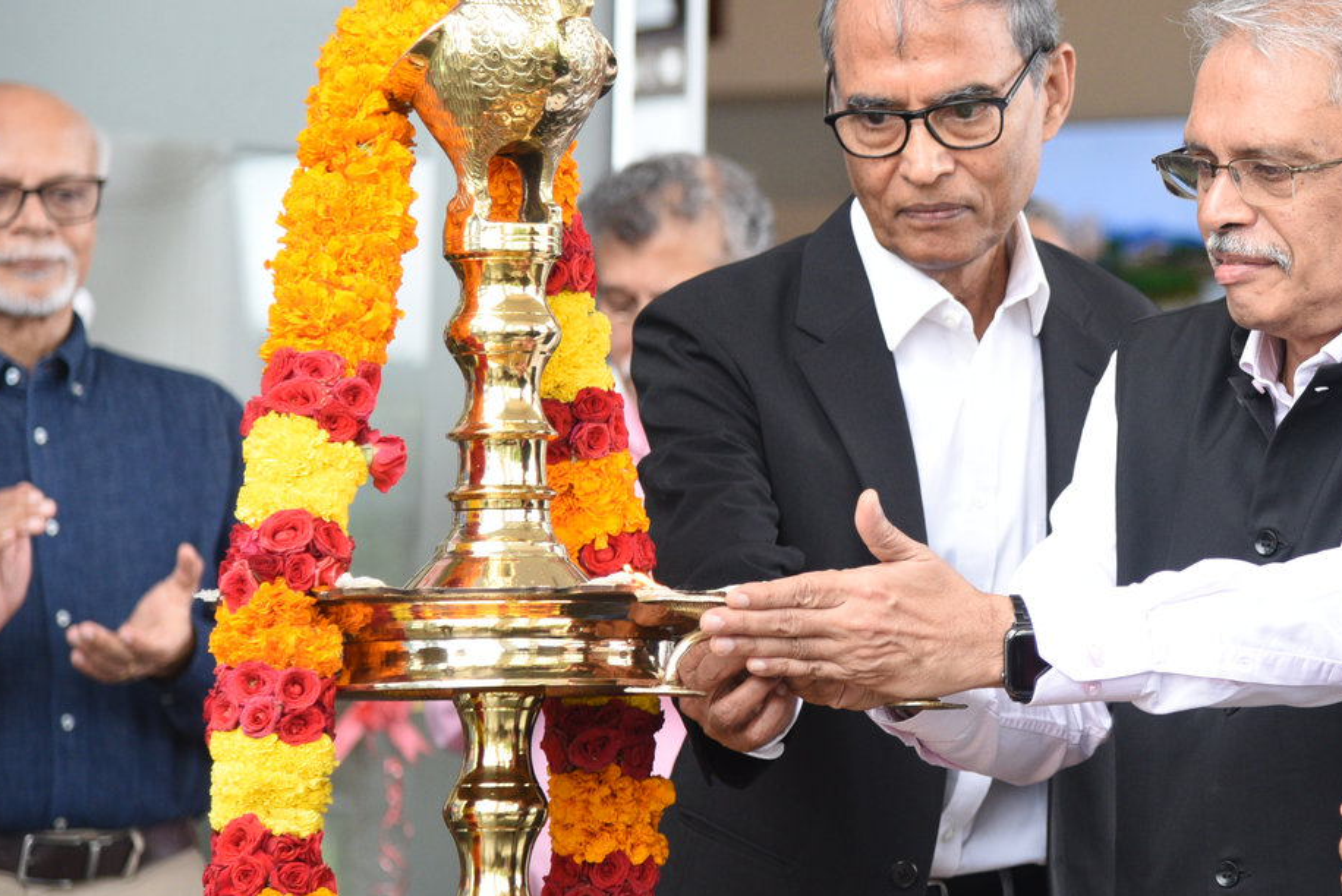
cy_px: 212
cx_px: 1251
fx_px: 6229
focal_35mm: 167
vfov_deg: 8.2
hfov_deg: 12.2
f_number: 4
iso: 1000
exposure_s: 1/400
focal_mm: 85
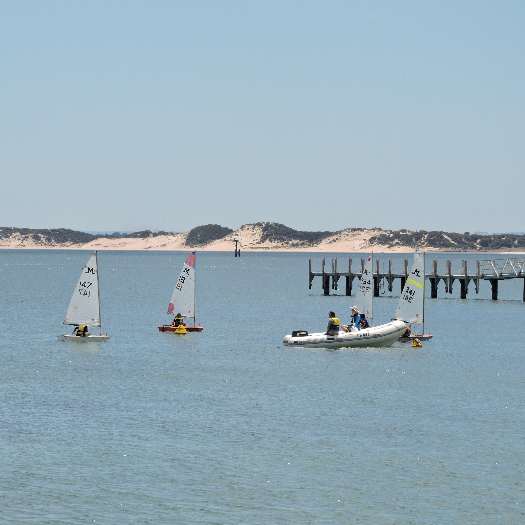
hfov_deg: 8.7
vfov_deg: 8.7
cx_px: 195
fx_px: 3449
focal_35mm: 201
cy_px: 263
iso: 100
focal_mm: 30.5
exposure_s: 1/800
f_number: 5.2
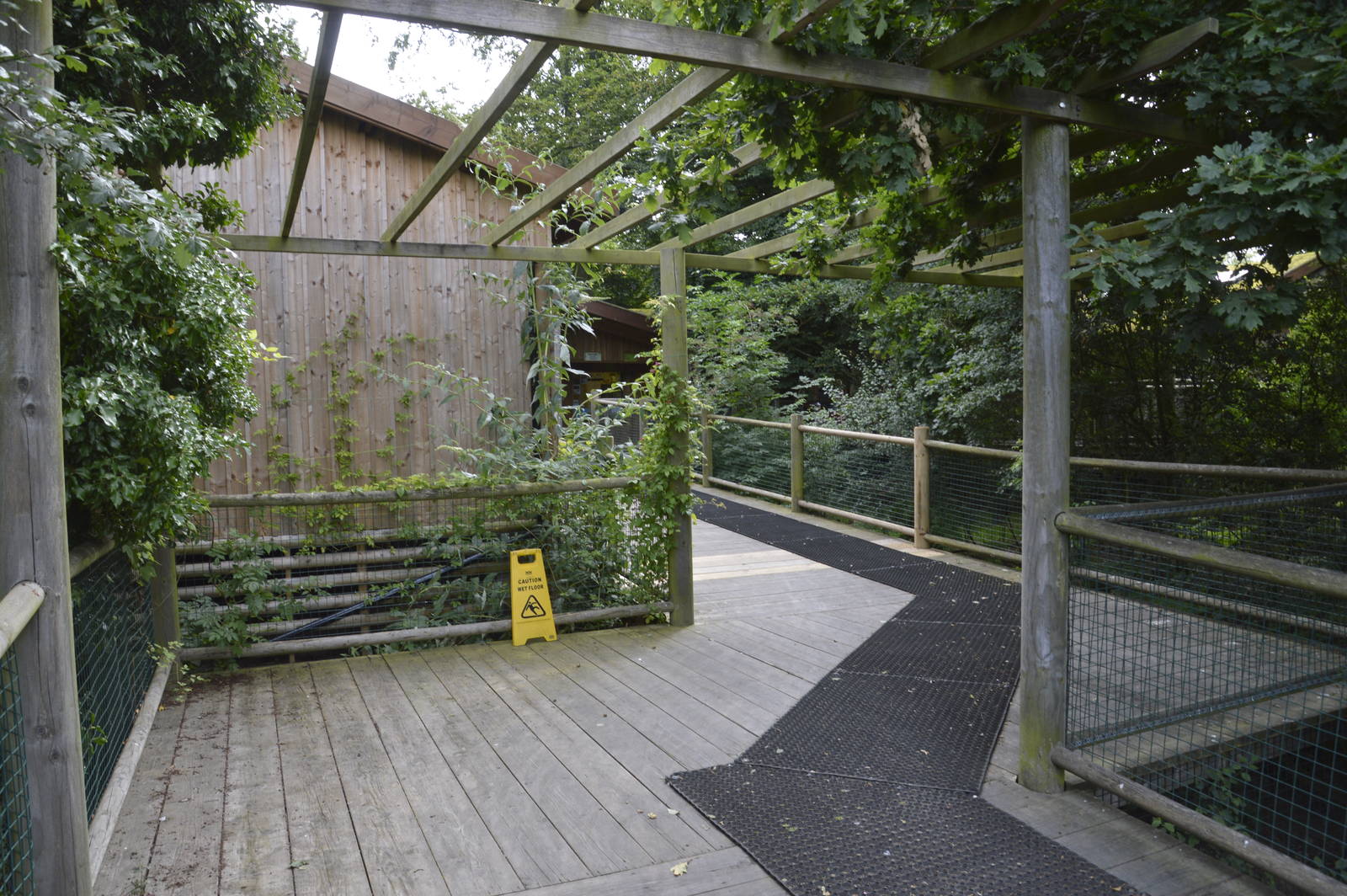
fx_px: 897
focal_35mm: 24
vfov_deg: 53.1
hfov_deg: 73.8
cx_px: 674
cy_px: 448
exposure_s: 1/125
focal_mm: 16
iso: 200
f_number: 5.6
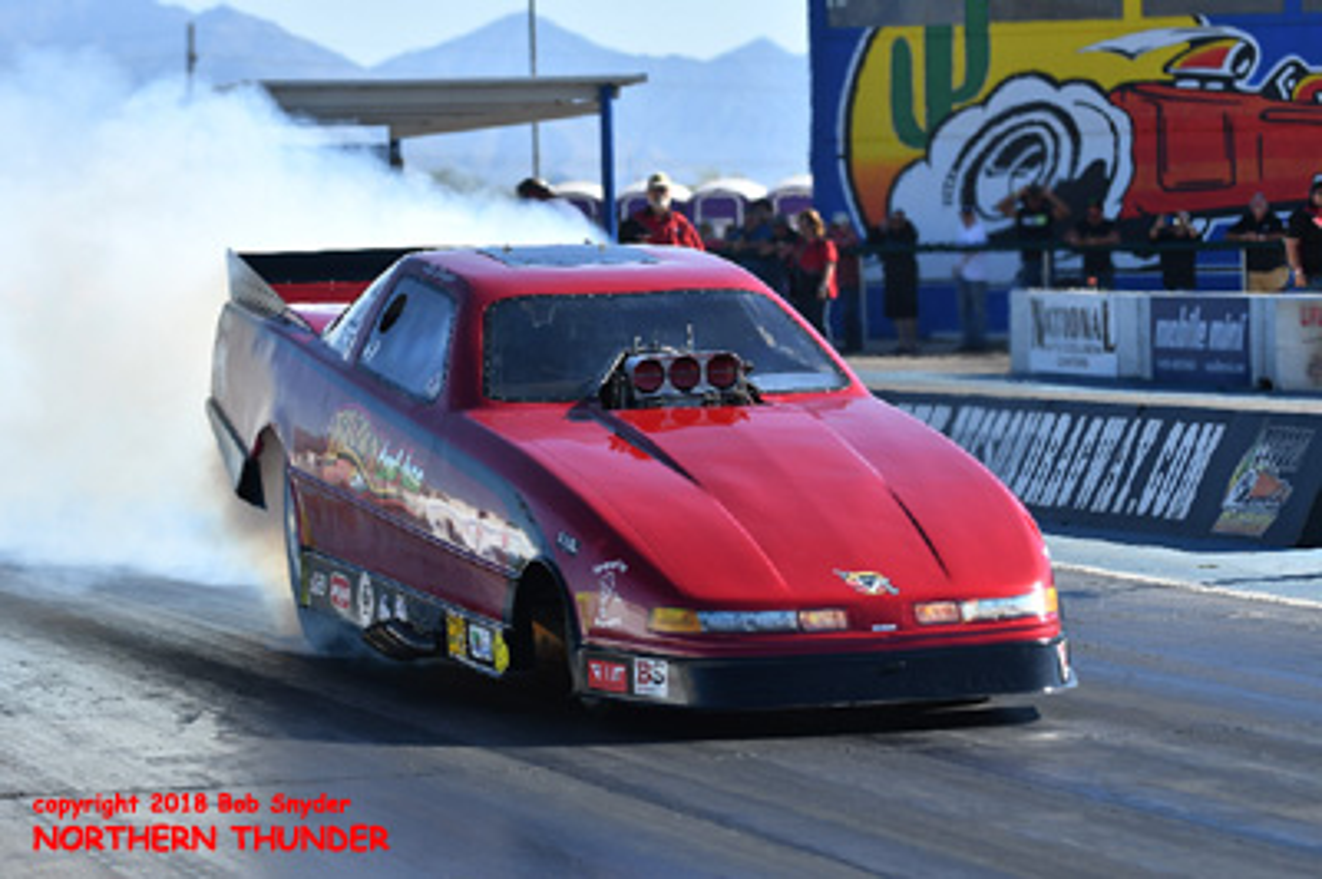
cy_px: 440
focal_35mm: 158
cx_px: 661
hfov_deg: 13.1
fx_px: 5779
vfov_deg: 8.7
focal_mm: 105
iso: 160
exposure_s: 1/1250
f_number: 6.3
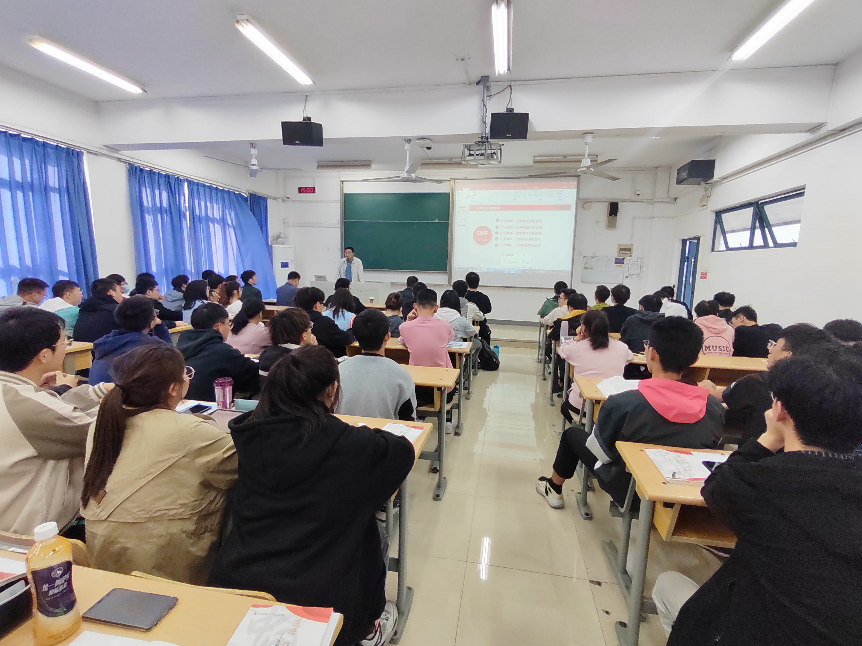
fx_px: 398
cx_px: 431
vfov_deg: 78.1
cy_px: 323
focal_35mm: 16
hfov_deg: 94.5
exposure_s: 1/25
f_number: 2.2
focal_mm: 1.68
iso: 113
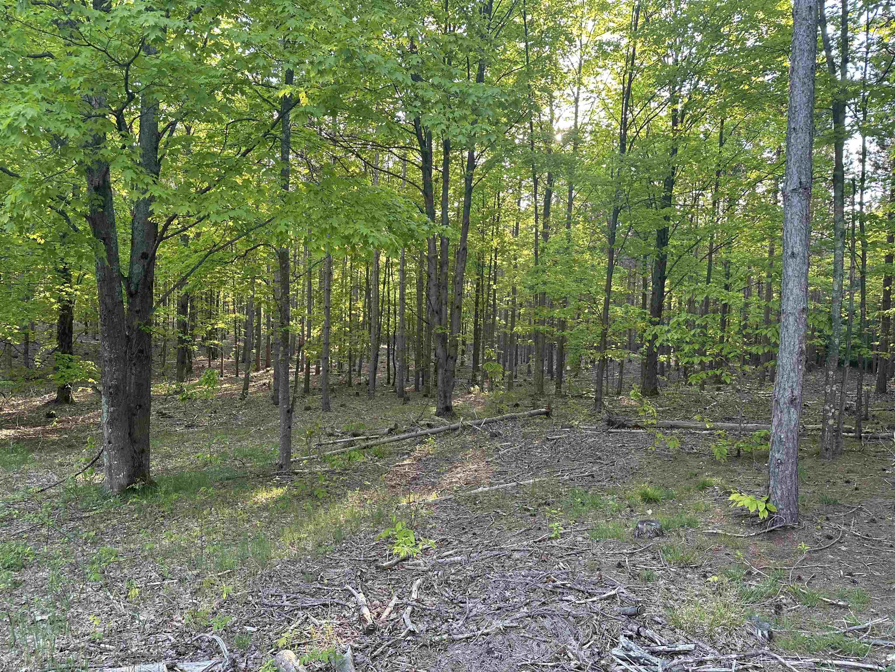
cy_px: 336
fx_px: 621
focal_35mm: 24
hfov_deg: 71.6
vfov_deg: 56.8
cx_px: 448
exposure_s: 1/121
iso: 100
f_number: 1.78
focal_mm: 6.86
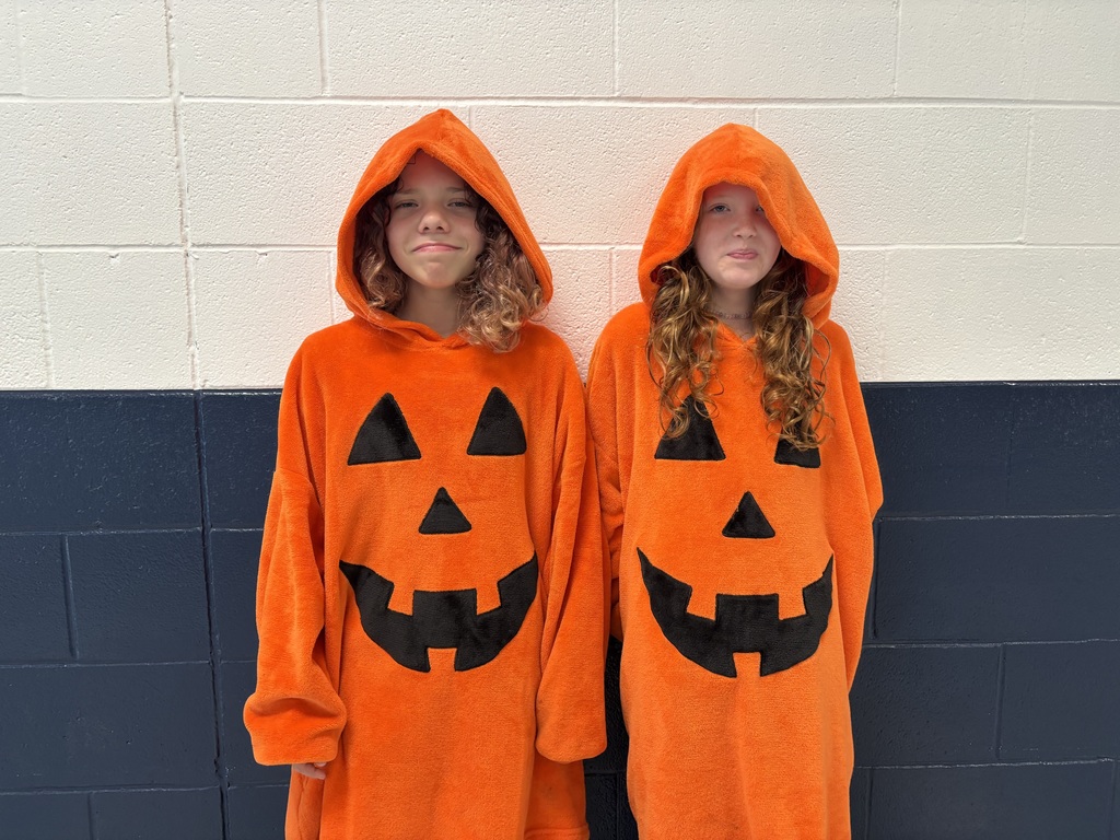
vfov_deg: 53.1
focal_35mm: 26
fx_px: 841
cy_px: 420
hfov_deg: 67.3
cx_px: 560
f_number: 1.6
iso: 160
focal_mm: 5.96
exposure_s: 1/60
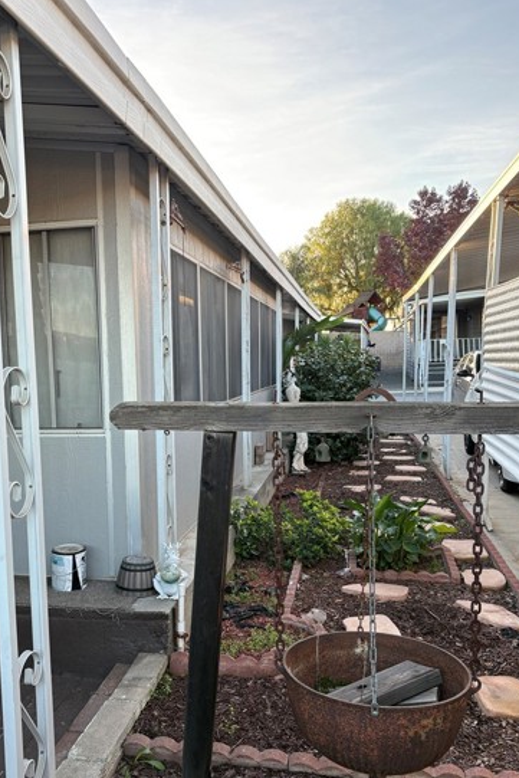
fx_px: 692
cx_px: 194
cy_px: 436
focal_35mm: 32
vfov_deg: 58.5
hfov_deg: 40.8
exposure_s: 1/122
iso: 40
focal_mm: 5.96
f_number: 1.6
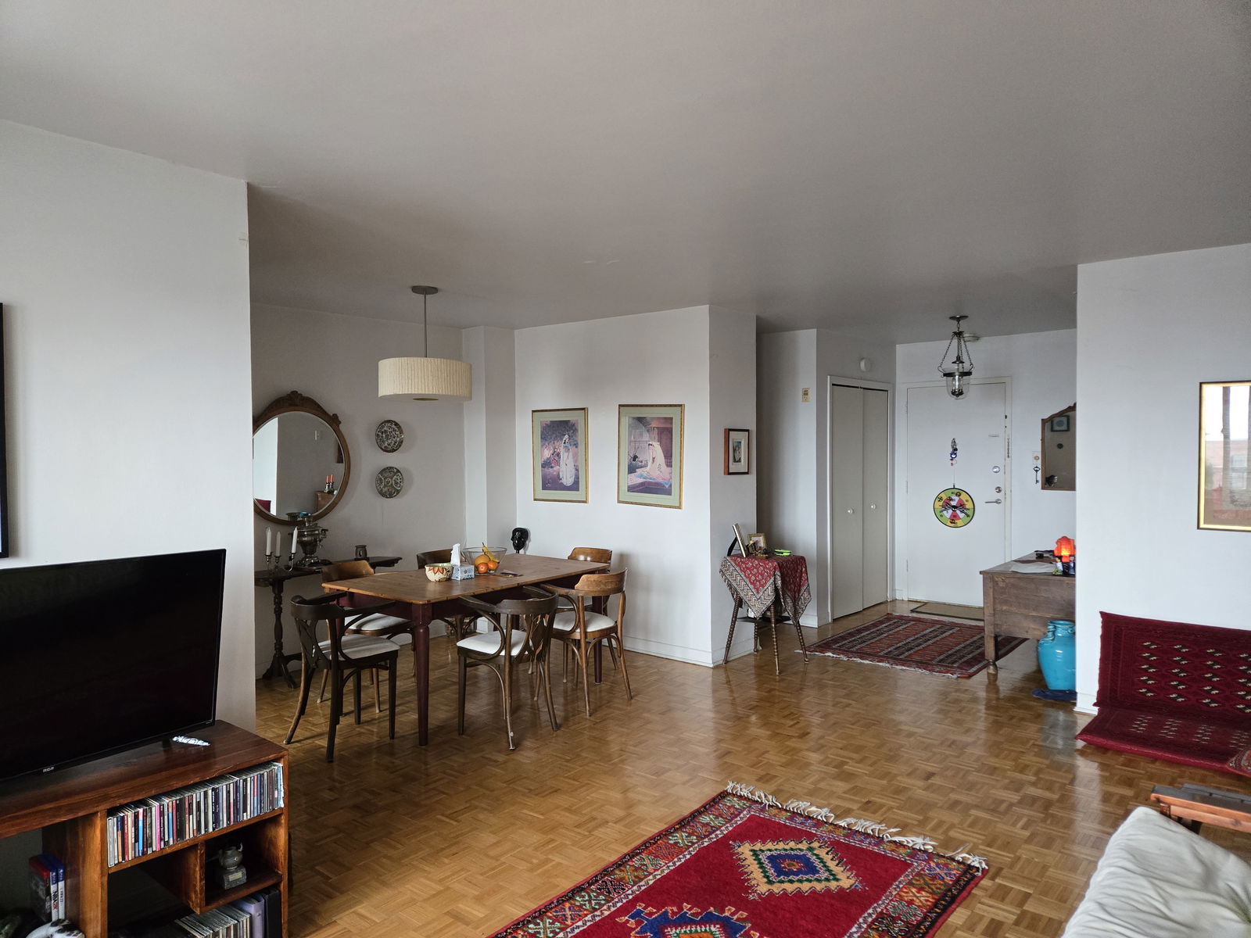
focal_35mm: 23
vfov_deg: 58.9
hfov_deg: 73.9
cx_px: 626
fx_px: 831
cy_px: 469
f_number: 1.8
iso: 800
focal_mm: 5.4
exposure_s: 1/120
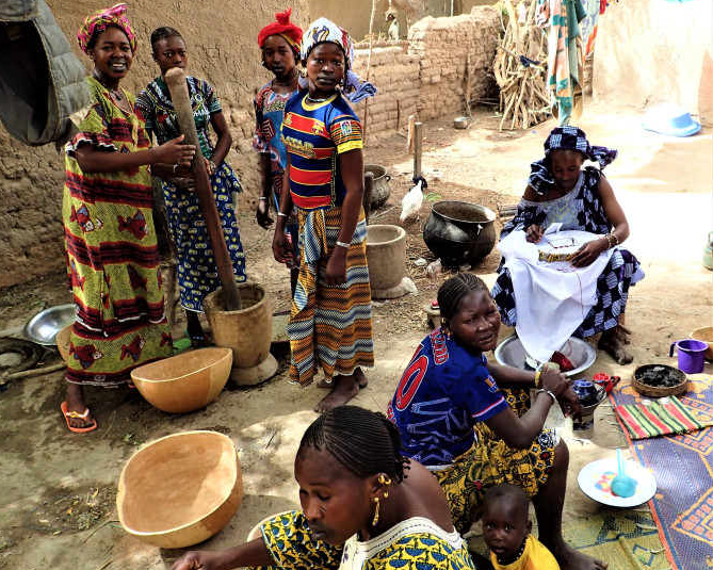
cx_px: 320
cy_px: 288
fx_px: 570
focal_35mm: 27
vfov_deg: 53.2
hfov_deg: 63.9
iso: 100
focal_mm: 4.5
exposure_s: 1/200
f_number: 2.8
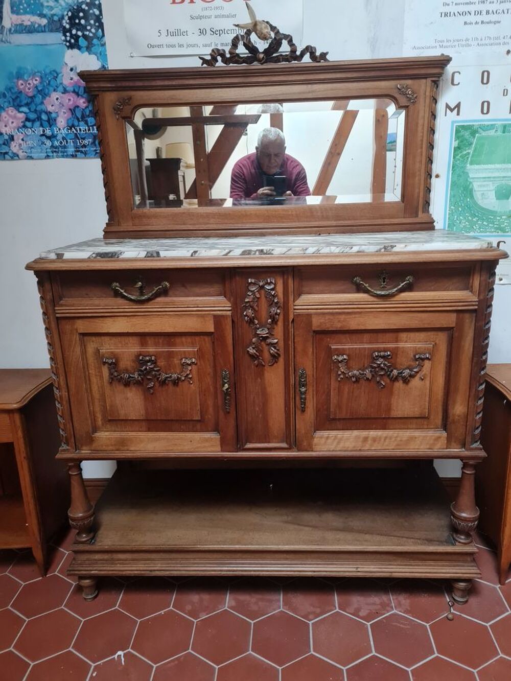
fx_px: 512
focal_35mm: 26
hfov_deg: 53.1
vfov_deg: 67.3
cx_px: 256
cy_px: 340
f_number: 1.8
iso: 640
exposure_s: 1/33
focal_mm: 5.4
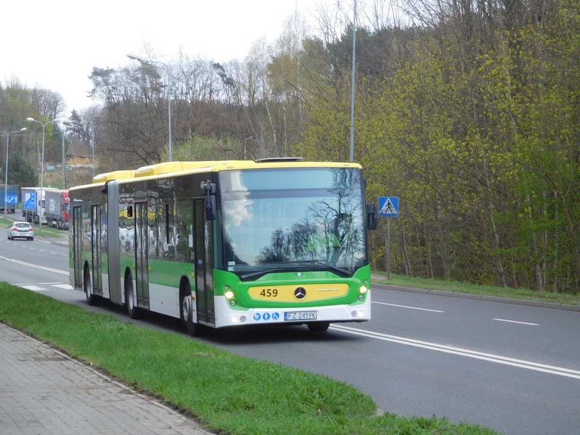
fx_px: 1676
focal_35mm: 100
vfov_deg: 14.8
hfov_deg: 19.6
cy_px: 218
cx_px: 290
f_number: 4.8
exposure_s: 1/250
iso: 200
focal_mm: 17.8
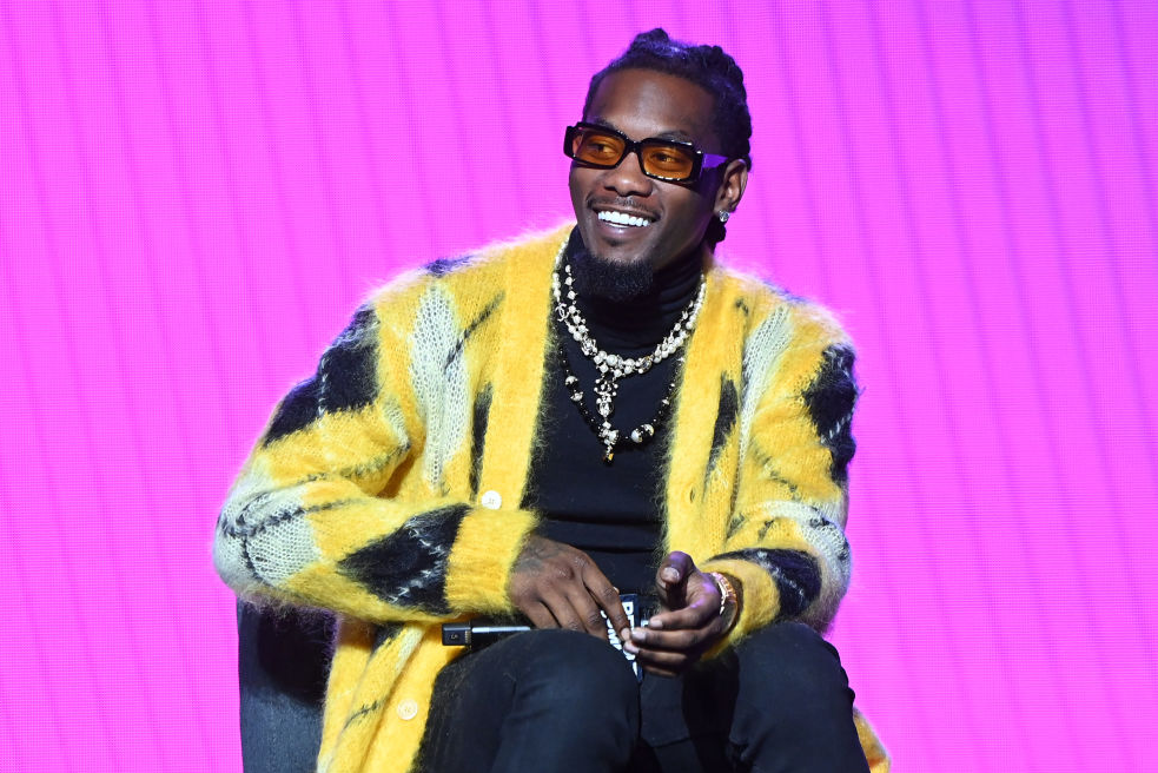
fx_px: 18597
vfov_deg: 2.4
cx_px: 577
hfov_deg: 3.6
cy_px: 376
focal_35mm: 578
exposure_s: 1/400
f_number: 5.6
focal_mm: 370
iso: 3200
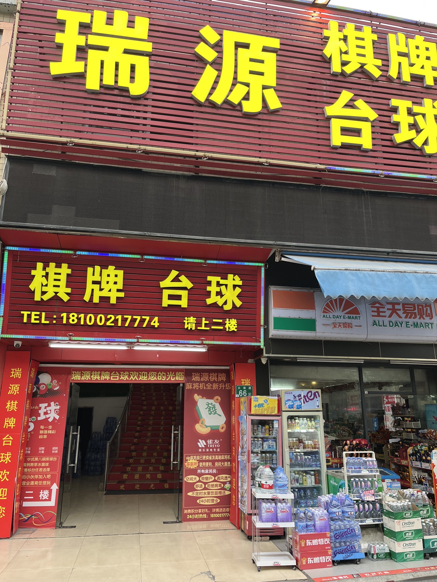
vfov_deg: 67.3
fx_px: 438
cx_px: 218
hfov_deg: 53.1
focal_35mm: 26
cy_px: 291
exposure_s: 1/100
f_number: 1.6
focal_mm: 5.1
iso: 40
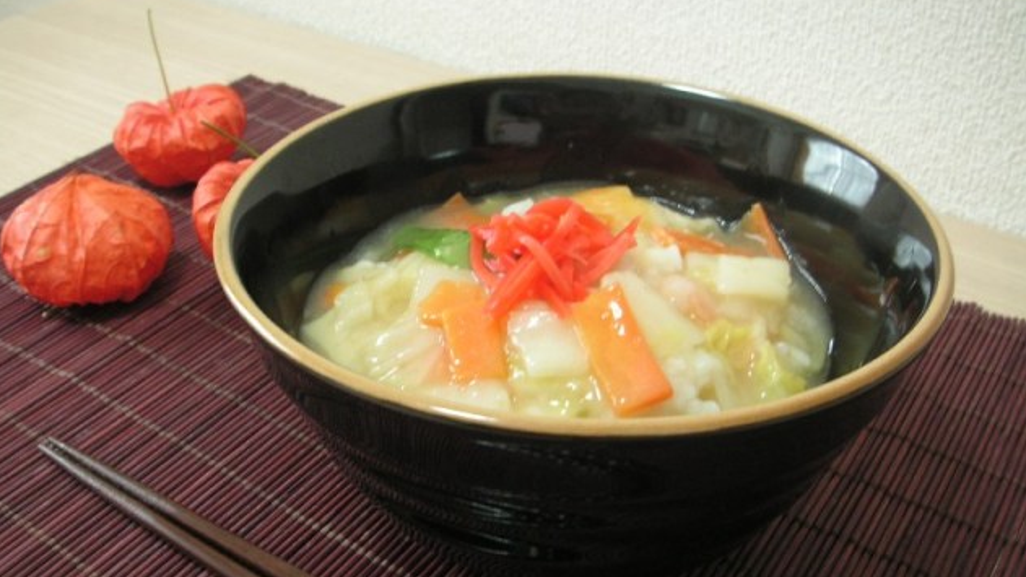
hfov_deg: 48.4
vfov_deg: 28.3
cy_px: 294
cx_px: 507
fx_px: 1143
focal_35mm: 42
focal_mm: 6.3
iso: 100
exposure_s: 1/3
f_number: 3.3
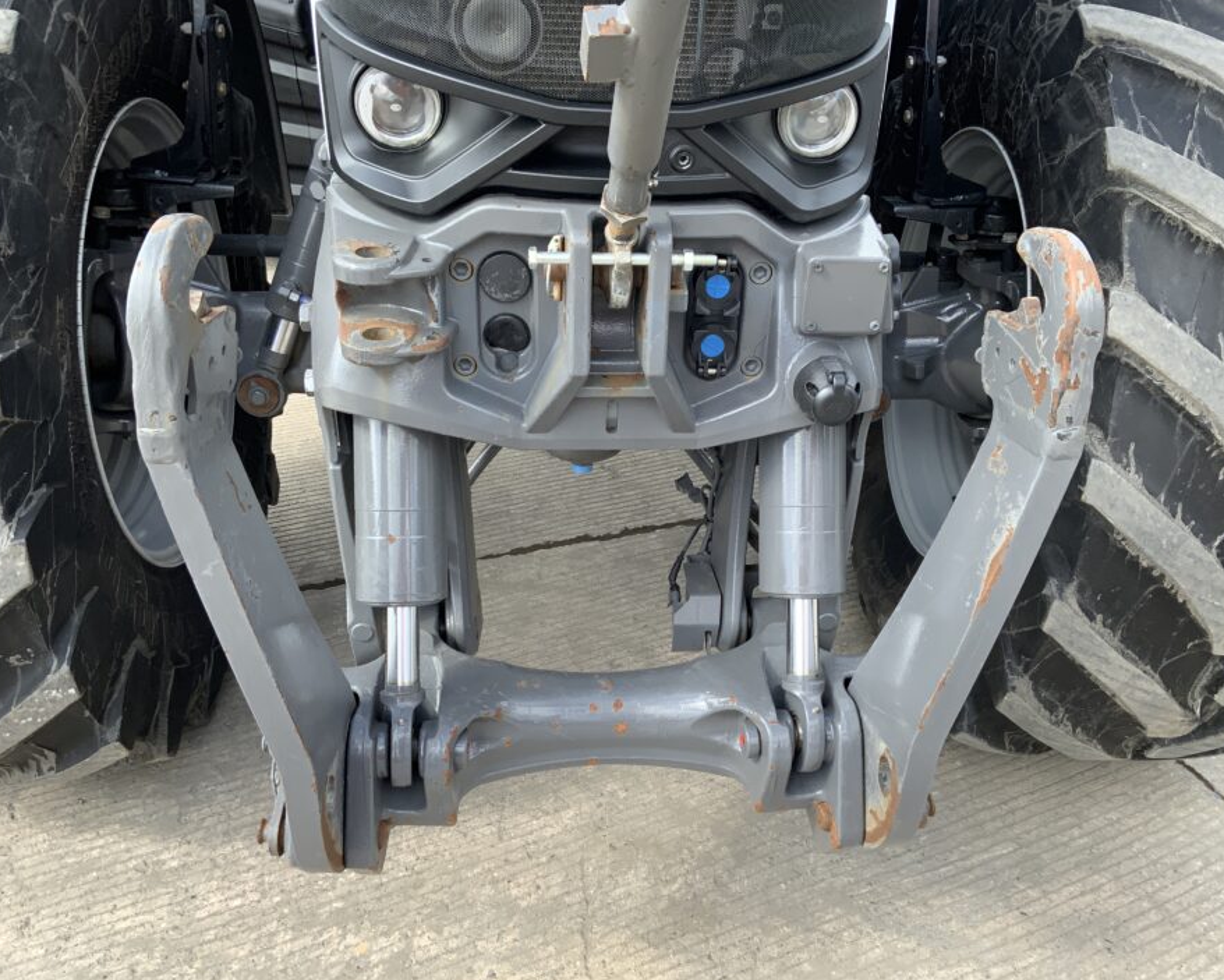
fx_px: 1196
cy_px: 502
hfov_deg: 54.2
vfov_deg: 44.6
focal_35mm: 33
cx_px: 657
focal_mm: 3
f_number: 1.8
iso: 16
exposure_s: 1/250
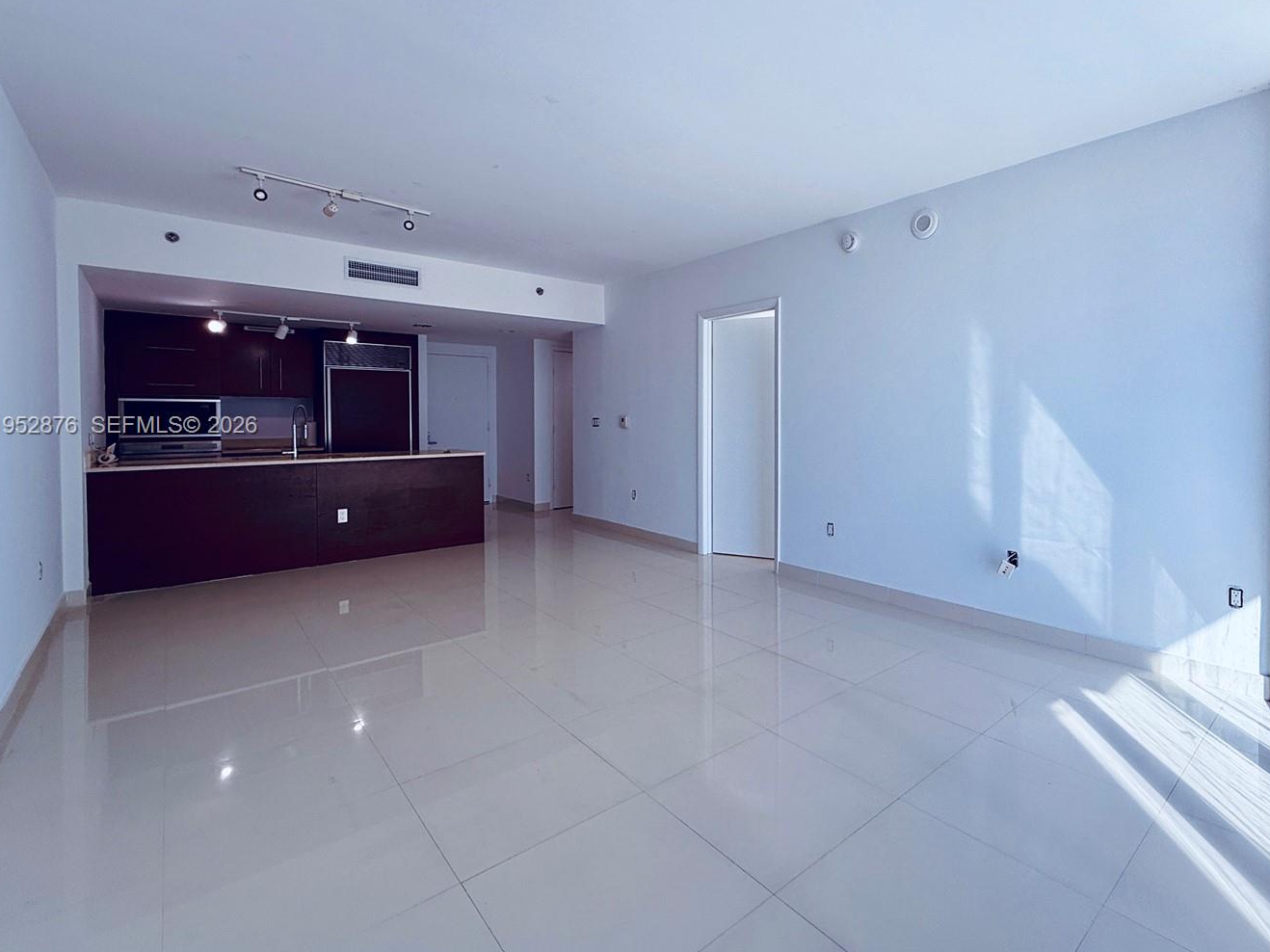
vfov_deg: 74.5
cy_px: 427
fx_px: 624
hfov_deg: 90.4
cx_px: 728
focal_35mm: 17
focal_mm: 2.22
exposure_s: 1/174
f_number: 2.2
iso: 50
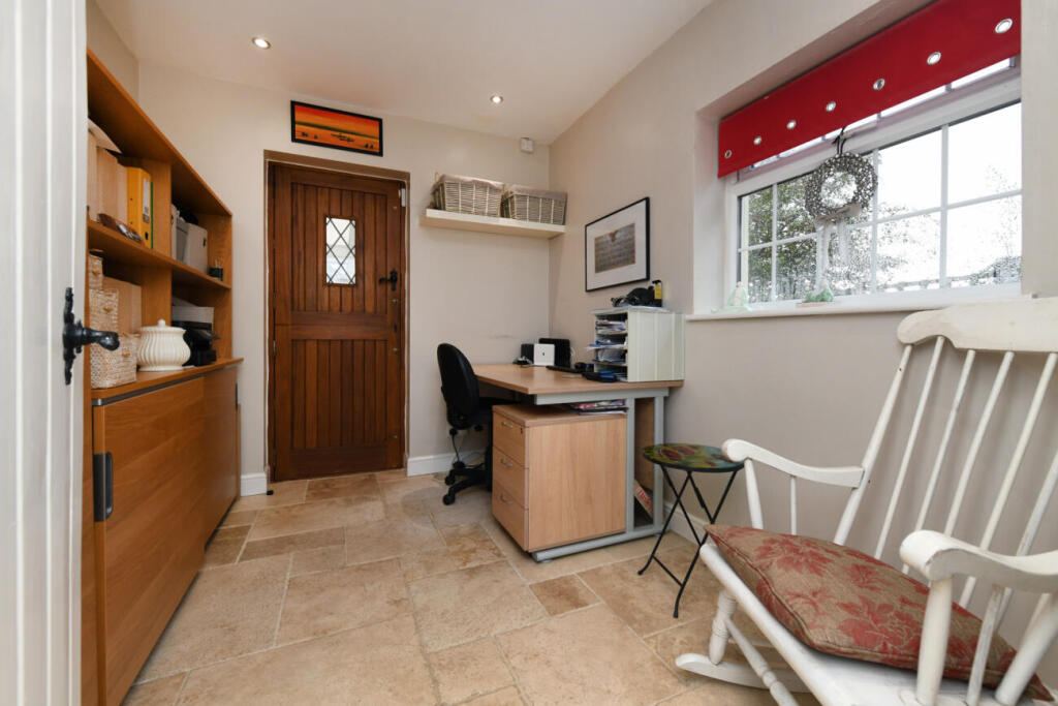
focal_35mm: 15
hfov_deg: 100.4
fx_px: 441
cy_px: 353
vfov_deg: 77.3
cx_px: 529
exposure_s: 1/60
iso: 800
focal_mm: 15
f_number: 10
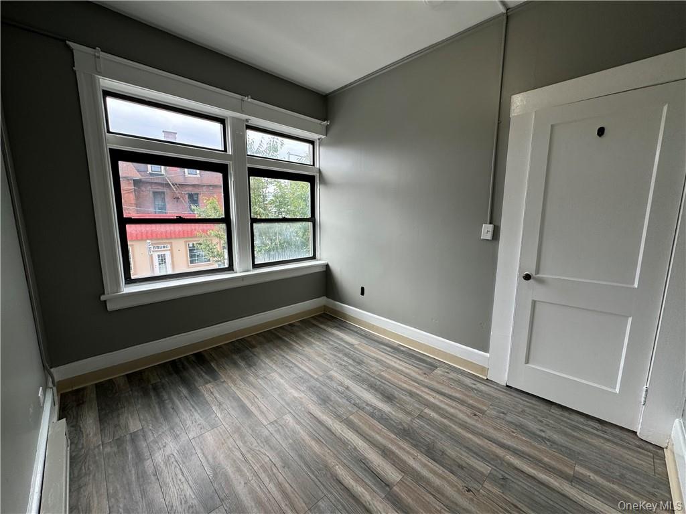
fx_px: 277
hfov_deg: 102.1
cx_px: 343
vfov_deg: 85.7
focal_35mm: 14
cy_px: 257
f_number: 2.2
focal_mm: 2.22
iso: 40
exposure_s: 1/165
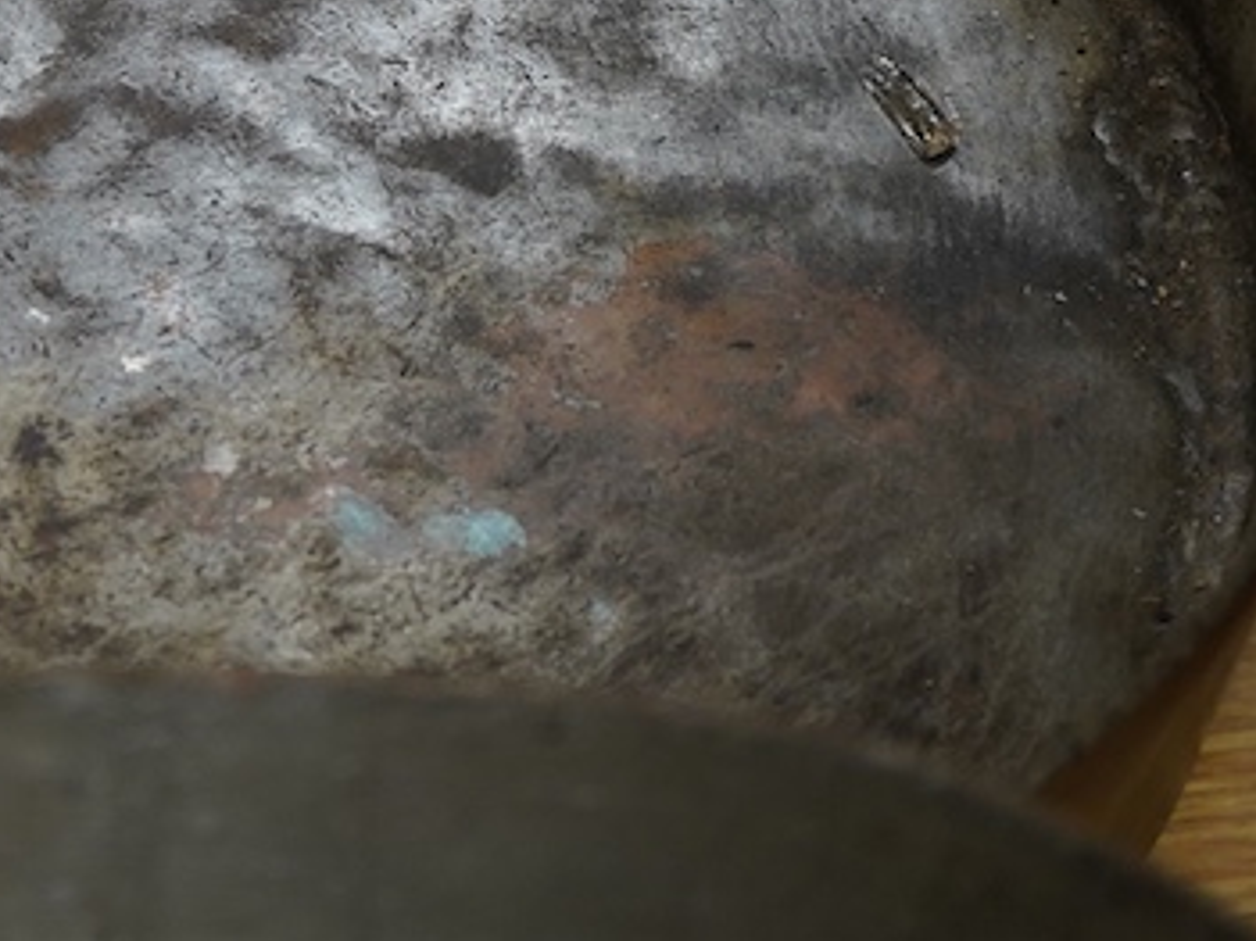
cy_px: 25
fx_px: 4026
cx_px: -39
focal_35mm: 111
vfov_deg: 13.2
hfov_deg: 17.3
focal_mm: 30
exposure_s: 1/125
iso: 1250
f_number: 5.6
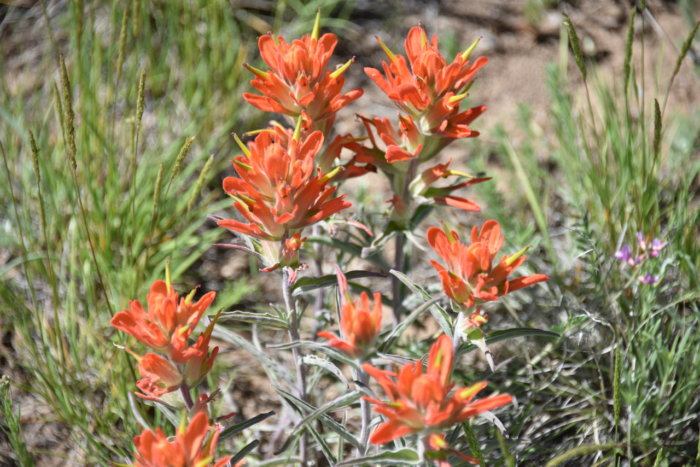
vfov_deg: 4.6
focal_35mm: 300
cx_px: 350
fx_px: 5834
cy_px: 234
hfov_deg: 6.9
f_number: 5.6
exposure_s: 1/640
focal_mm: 300
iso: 220
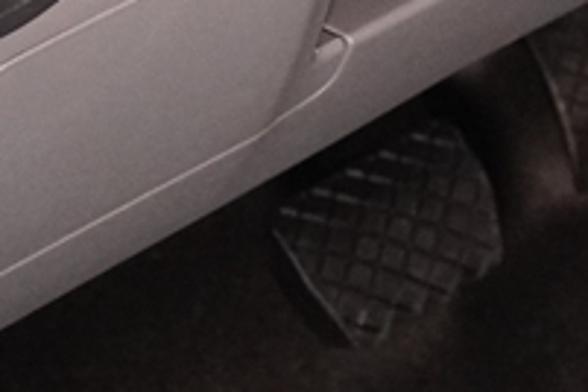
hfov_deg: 9.2
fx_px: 3495
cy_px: -560
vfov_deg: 6.1
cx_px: 1033
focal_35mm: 214
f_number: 2.8
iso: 4000
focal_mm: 28
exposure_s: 1/160
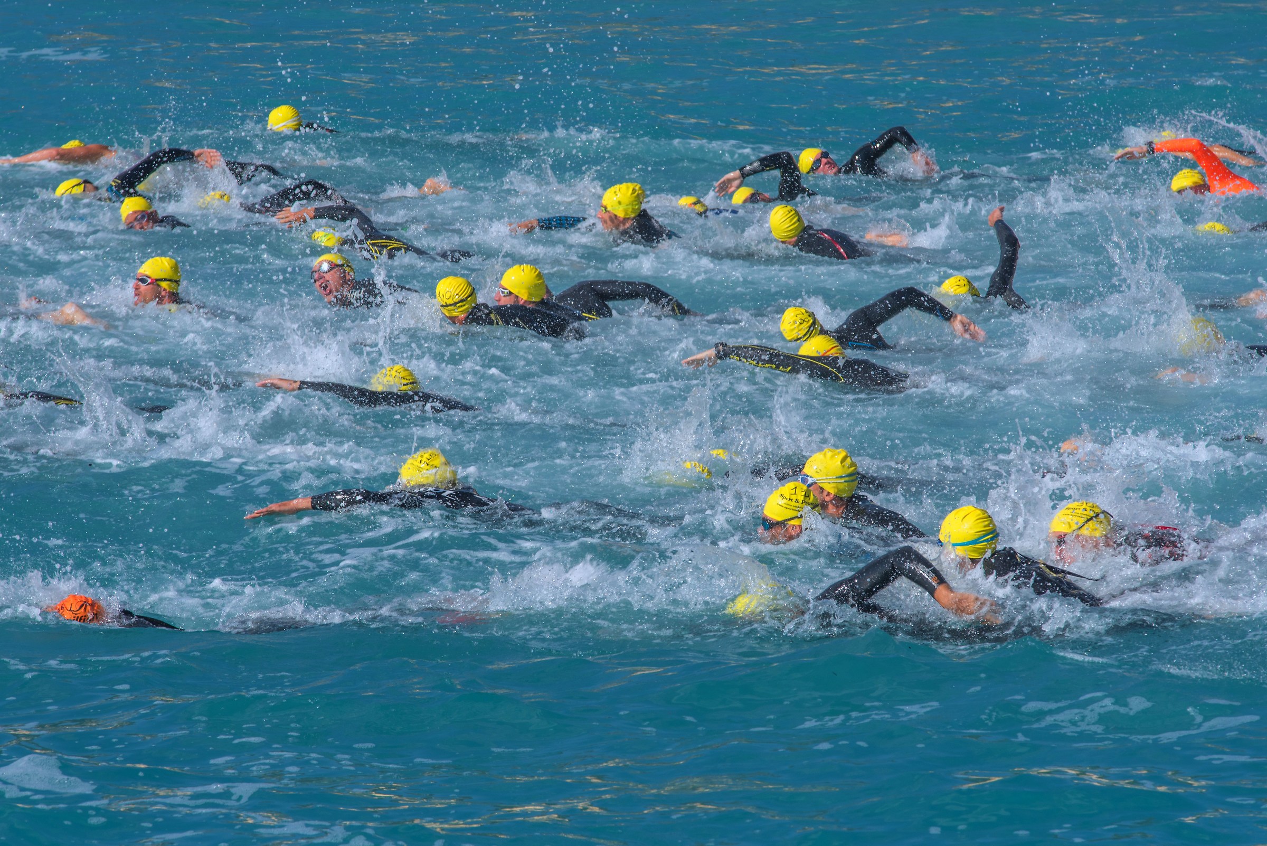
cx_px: 634
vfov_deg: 6.9
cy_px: 423
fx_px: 7041
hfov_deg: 10.3
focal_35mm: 200
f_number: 11
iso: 250
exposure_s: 1/500
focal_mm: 200
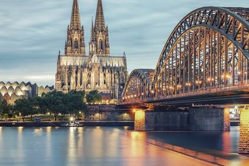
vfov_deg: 16.7
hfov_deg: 24.7
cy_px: 72
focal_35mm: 82
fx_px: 567
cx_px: 149
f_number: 8
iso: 64
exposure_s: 30
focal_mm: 58
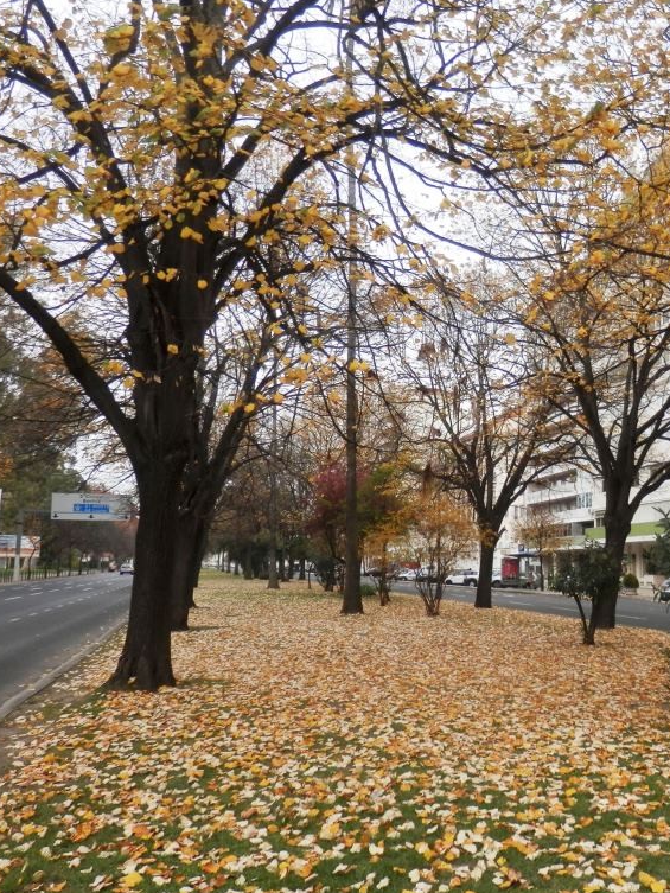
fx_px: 877
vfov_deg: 53.9
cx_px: 460
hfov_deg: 41.1
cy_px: 453
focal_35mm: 34
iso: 80
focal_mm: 4.5
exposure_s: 1/250
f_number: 3
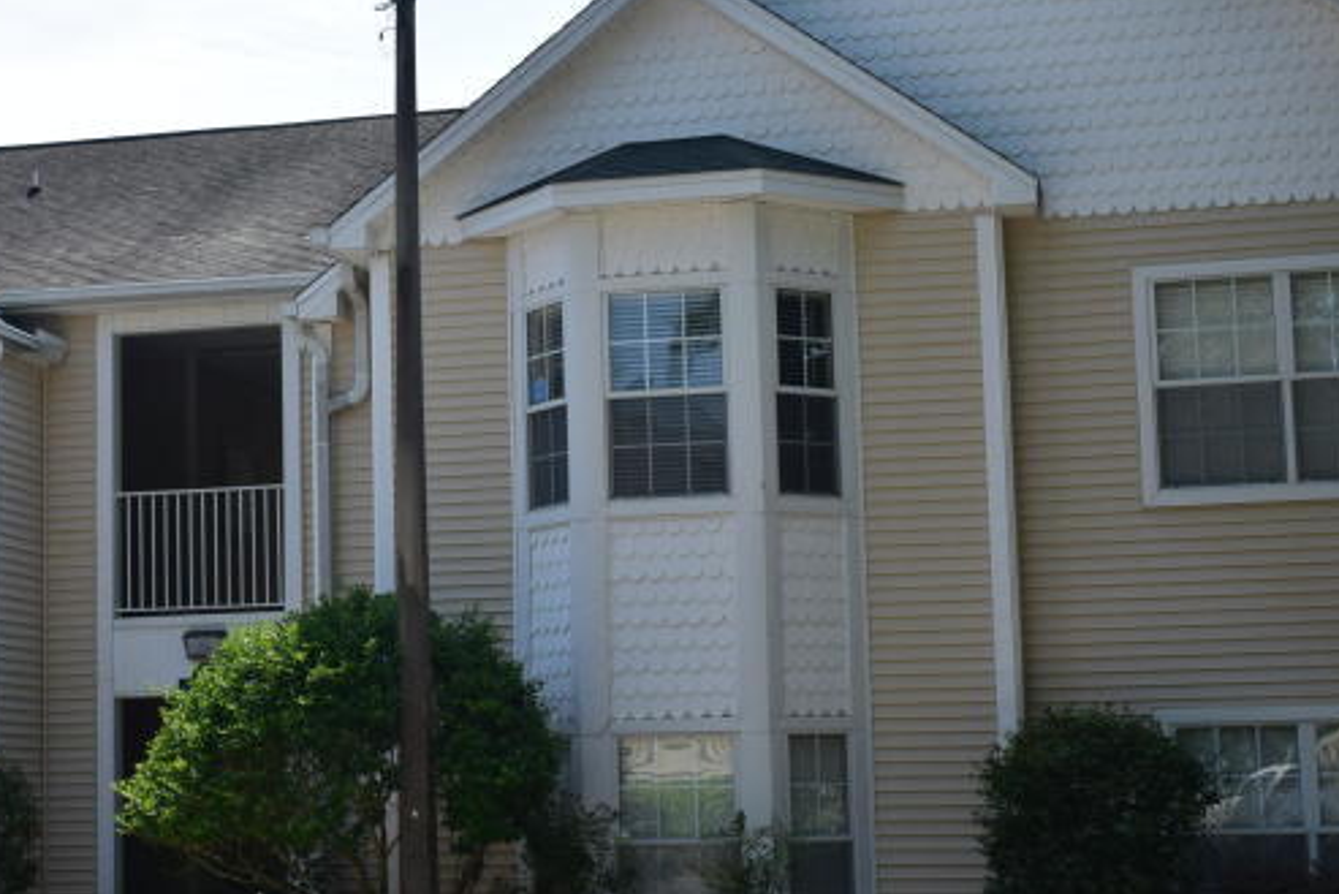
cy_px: 457
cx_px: 402
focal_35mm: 74
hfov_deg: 27.1
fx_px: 2750
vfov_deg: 18.5
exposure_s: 1/500
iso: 400
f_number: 11
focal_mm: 27
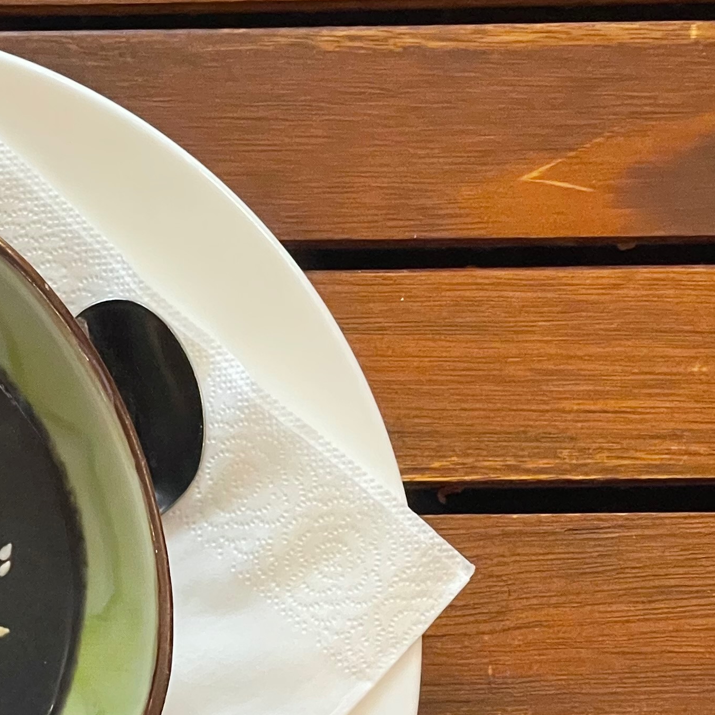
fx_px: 3202
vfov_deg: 12.7
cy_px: 606
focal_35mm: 137
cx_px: -188
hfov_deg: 12.4
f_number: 2
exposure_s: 1/40
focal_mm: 6
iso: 800
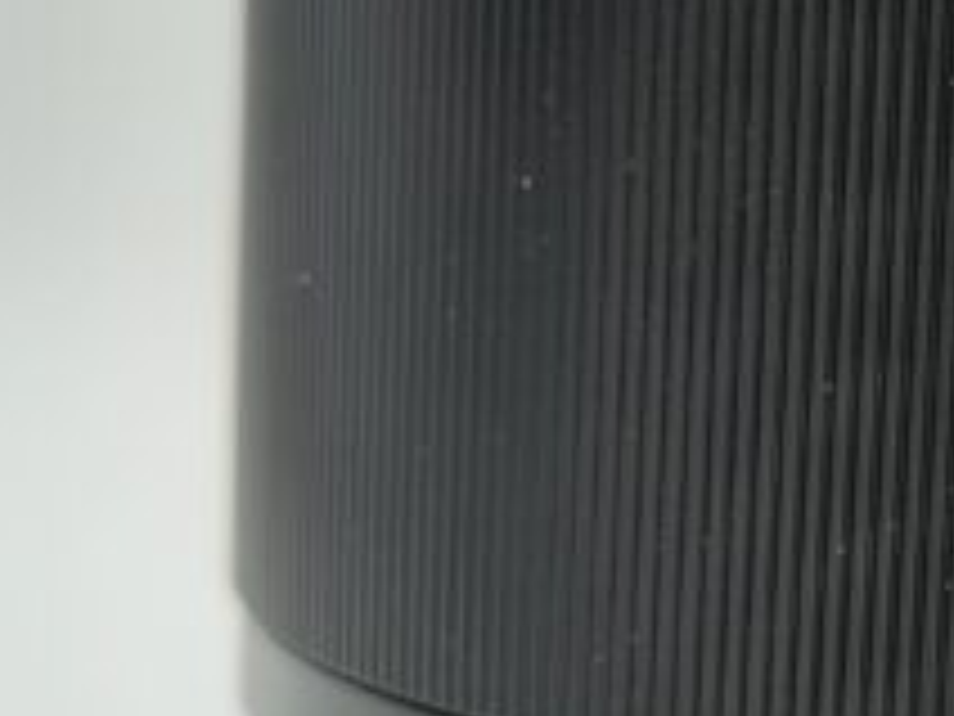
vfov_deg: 25.0
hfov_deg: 29.0
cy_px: 196
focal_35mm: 58
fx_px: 1598
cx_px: 1125
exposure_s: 1/277
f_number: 1.8
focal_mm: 5.56
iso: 100
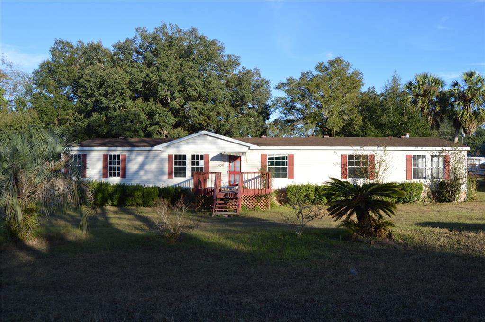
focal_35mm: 27
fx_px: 363
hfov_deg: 67.4
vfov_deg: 47.8
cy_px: 161
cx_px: 242
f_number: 7.1
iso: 100
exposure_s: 1/200
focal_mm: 18
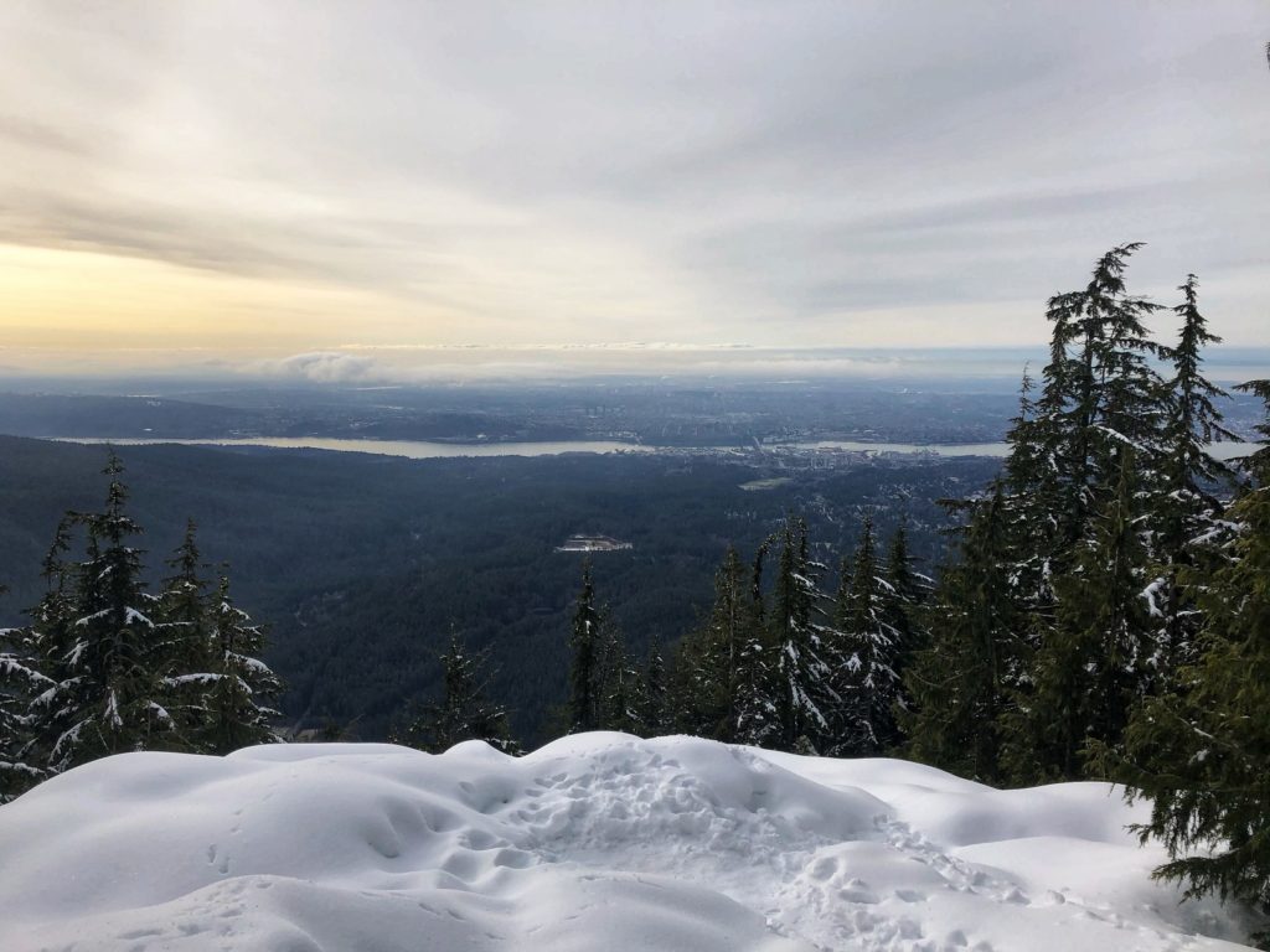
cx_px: 635
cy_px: 476
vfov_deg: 49.7
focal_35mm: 28
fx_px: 1027
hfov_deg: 63.4
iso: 25
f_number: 1.8
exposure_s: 1/2558
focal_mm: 3.99
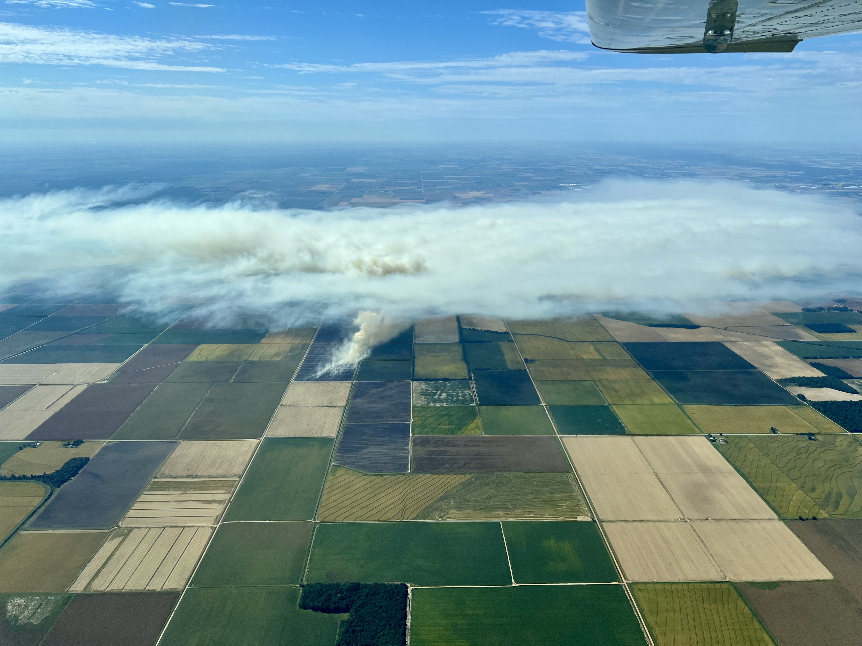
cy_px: 323
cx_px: 431
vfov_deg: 53.1
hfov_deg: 67.3
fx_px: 647
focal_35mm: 26
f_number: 1.5
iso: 50
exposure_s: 1/7463
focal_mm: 5.7
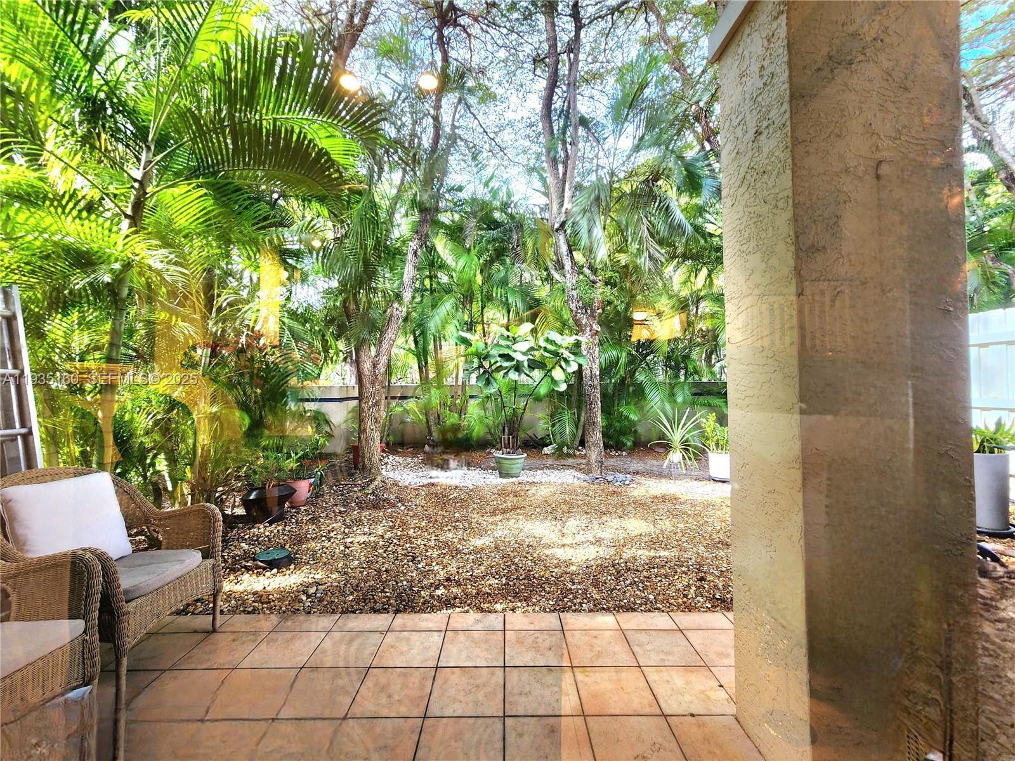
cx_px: 508
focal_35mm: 13
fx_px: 381
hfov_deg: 106.2
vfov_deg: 89.9
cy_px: 380
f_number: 2.2
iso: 160
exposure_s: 1/60.2
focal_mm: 2.2
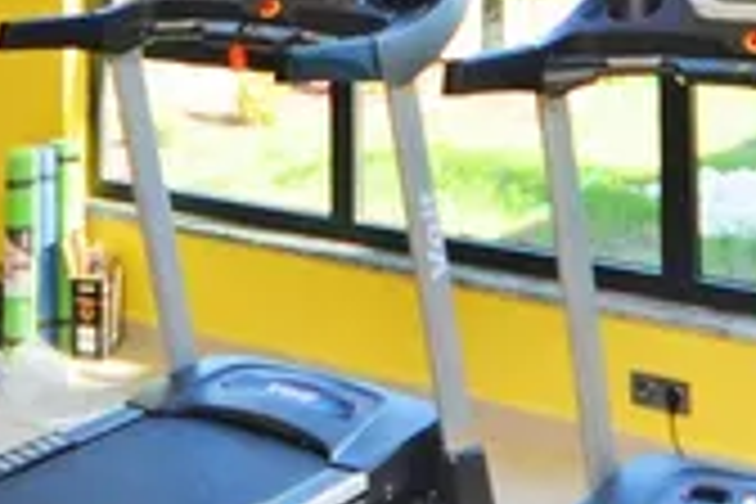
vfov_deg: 16.2
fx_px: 1596
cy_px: -288
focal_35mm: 76
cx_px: 144
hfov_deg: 26.1
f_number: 4
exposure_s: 1/60
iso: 800
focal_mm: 10
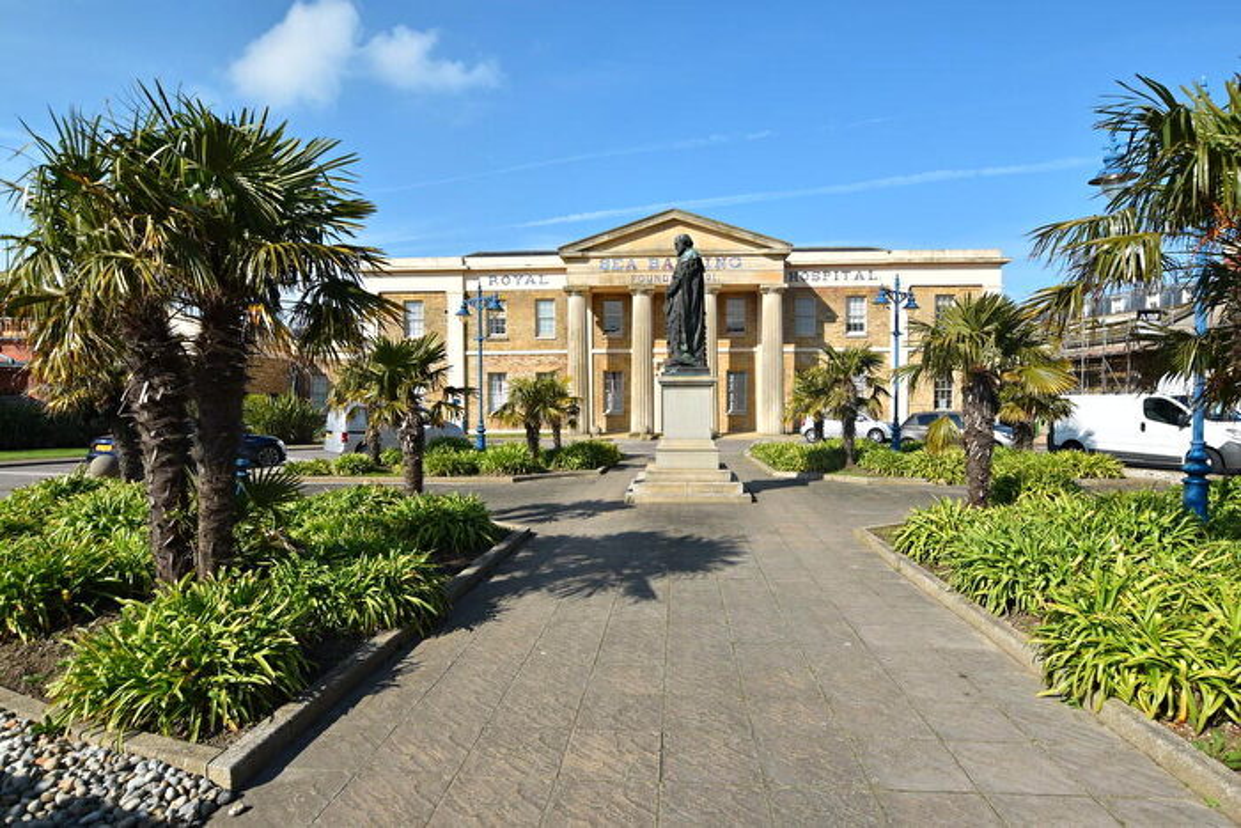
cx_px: 620
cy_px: 414
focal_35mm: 20
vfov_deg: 63.2
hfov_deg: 85.4
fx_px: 672
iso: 100
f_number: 8
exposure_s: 1/250
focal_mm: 13
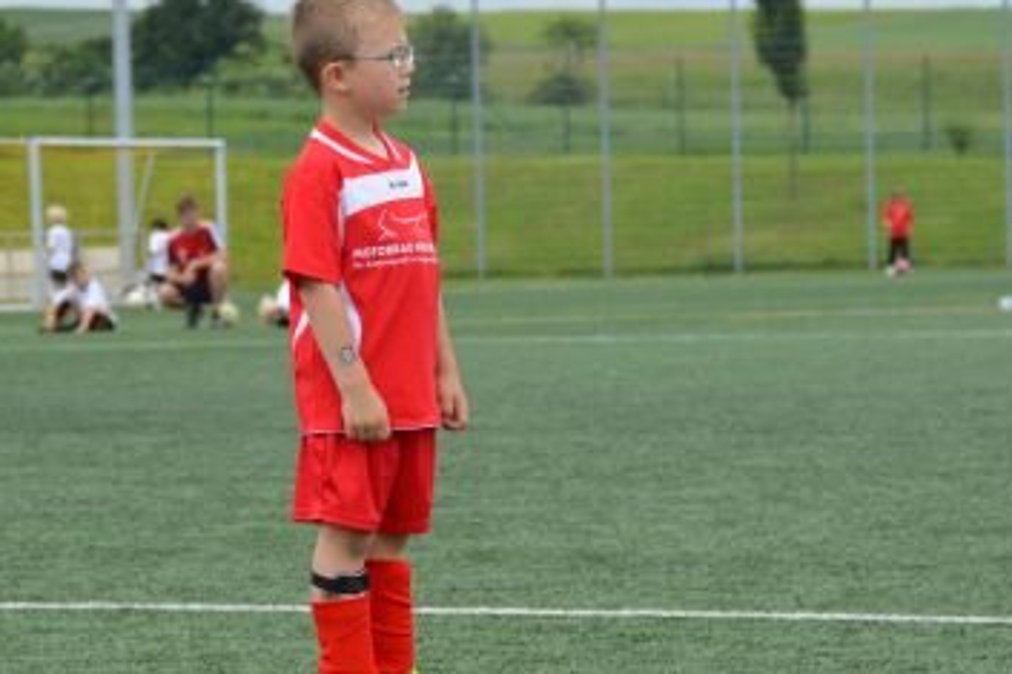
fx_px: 5872
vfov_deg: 6.6
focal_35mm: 209
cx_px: 421
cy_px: 291
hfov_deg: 9.8
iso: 400
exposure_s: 1/1250
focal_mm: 82
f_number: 5.6
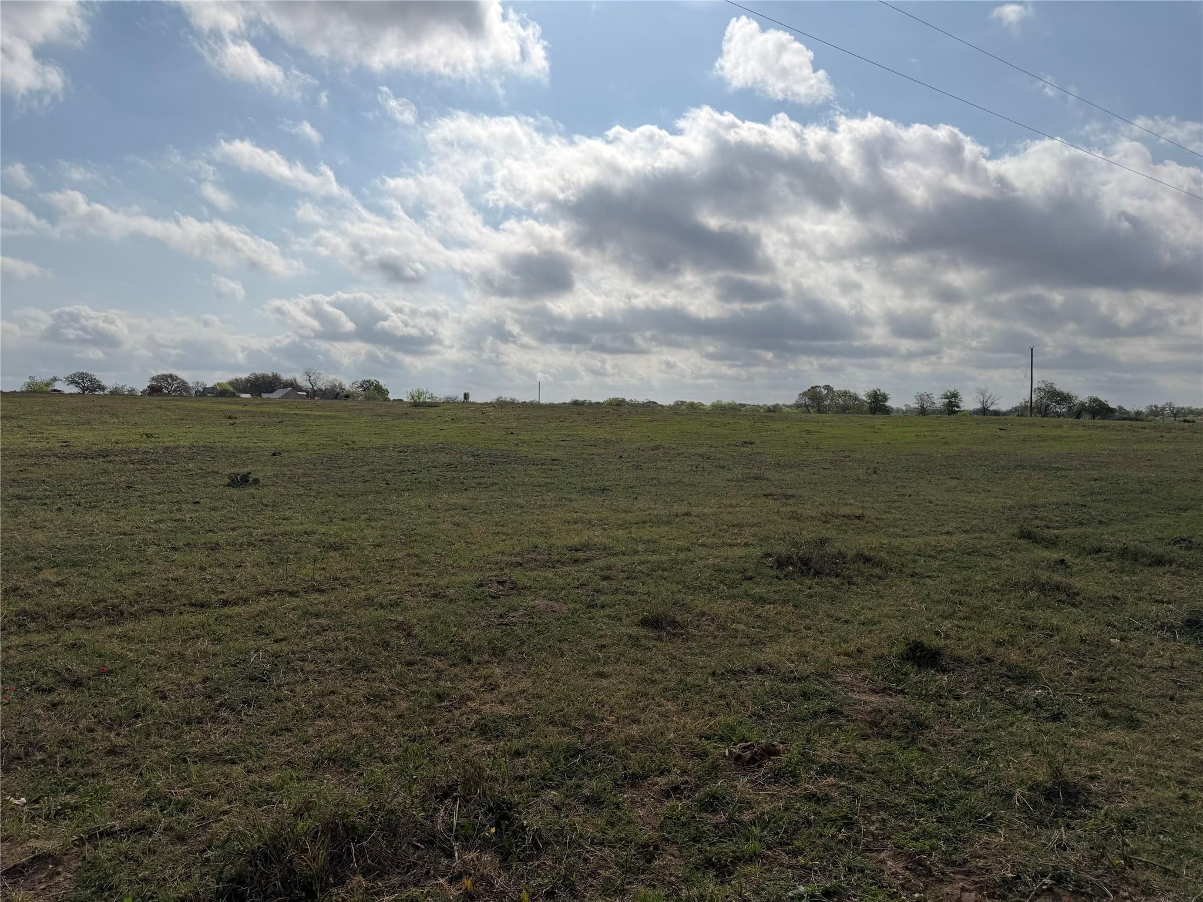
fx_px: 834
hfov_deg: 71.6
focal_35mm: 24
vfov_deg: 56.8
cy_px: 451
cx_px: 602
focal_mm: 6.76
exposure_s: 1/22727
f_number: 1.78
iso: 100
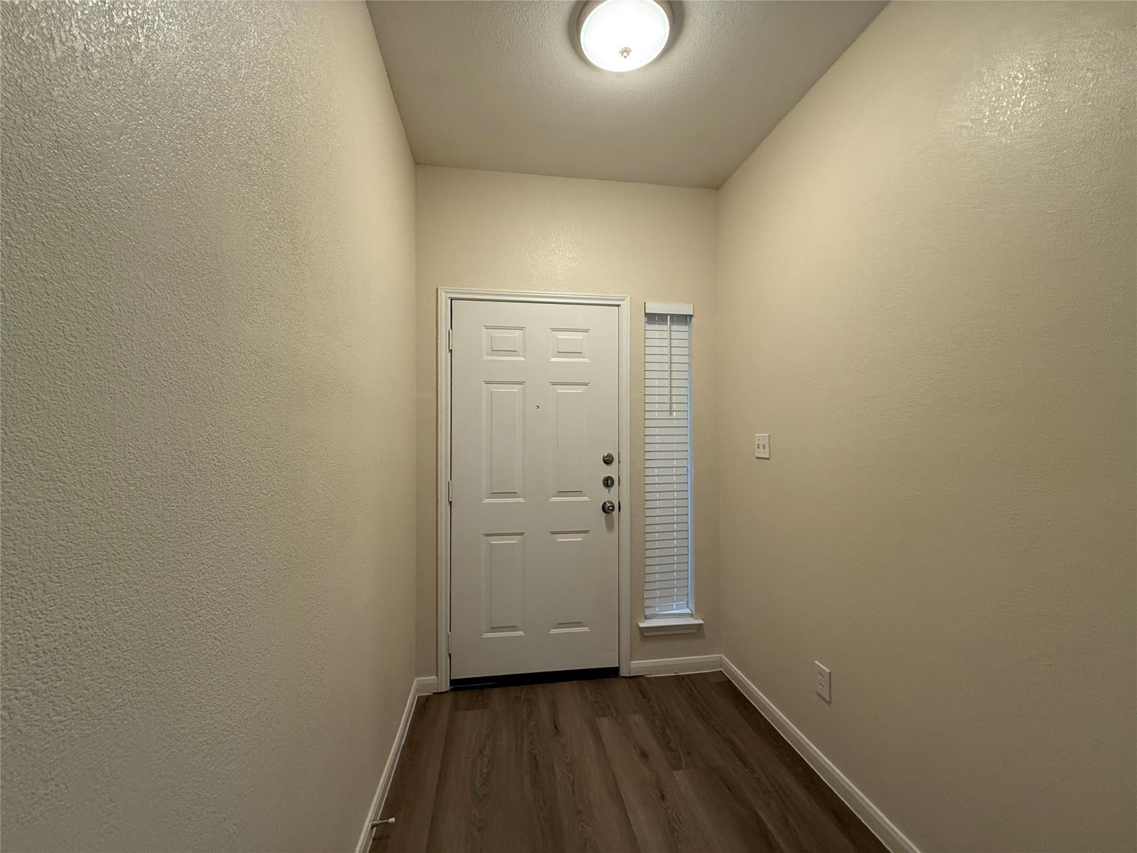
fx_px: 460
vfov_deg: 85.7
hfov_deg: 102.1
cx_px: 568
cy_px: 426
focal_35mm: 14
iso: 250
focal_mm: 2.22
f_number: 2.2
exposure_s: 1/120
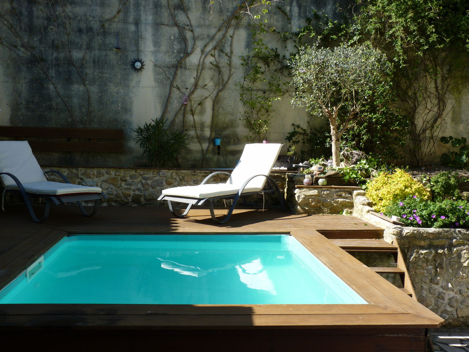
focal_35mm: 38
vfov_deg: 37.7
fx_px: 515
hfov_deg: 49.0
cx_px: 234
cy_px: 176
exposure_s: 1/250
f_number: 4.5
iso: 80
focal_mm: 6.8
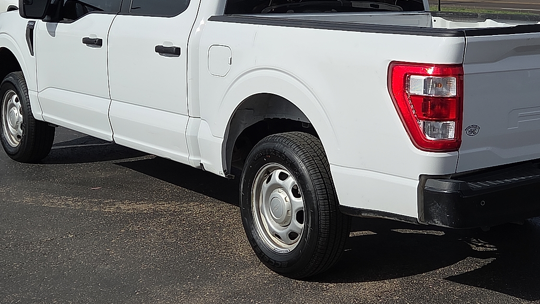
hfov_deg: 33.7
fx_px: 888
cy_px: 82
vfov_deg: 19.3
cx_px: 336
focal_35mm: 62
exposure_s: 1/10000
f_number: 1.8
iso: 55
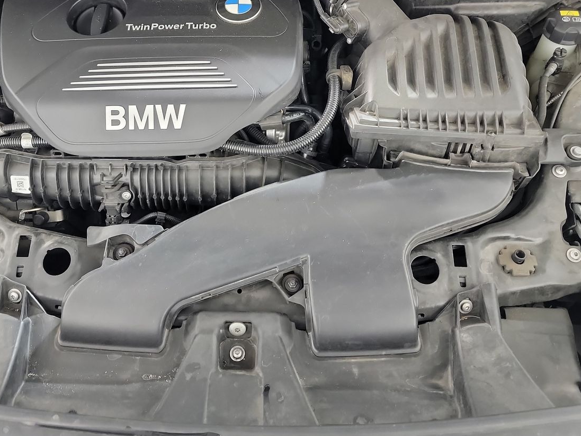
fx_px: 588
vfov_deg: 40.3
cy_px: 150
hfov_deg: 52.5
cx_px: 258
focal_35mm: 35
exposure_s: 1/19
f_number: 1.8
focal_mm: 6.7
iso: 778
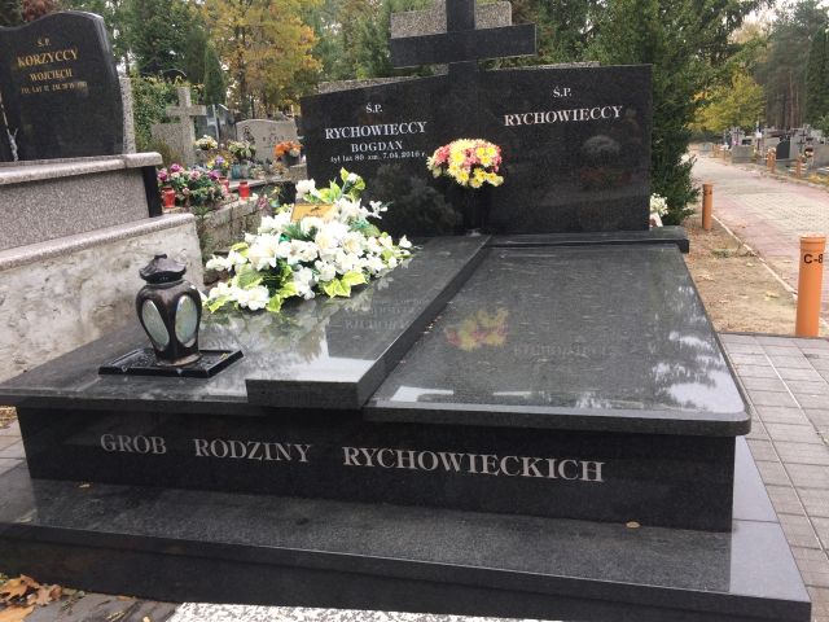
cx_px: 414
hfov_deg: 61.7
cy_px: 311
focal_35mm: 29
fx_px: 695
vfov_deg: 48.2
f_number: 2.2
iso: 32
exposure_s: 1/182
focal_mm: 4.15
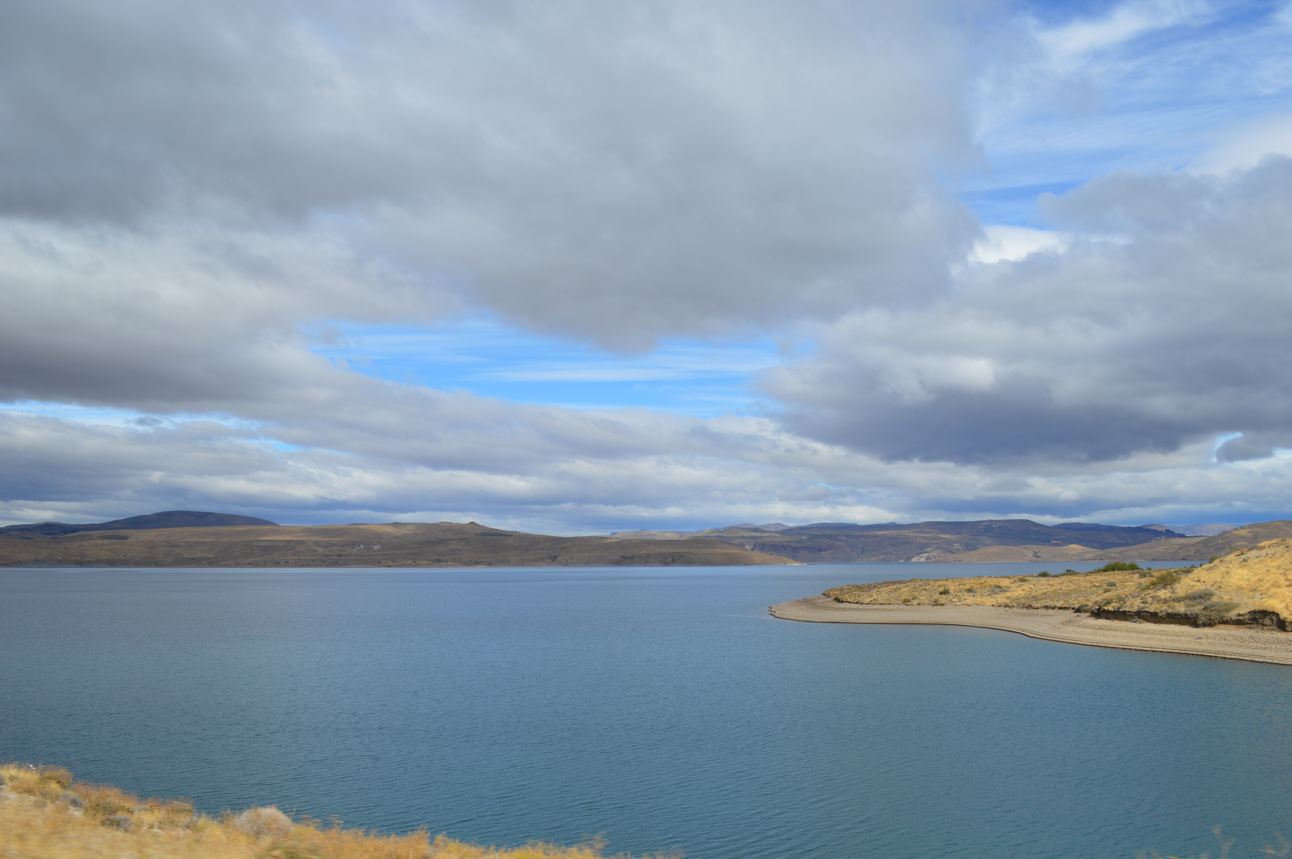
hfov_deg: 62.0
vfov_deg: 43.5
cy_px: 430
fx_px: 1076
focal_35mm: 30
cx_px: 646
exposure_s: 1/320
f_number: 9
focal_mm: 20
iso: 100
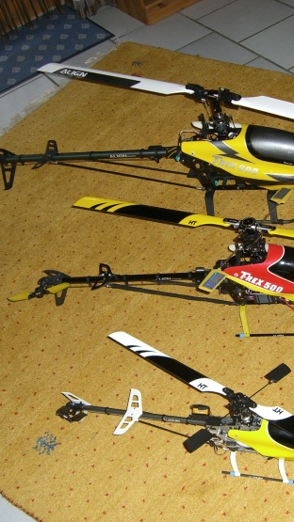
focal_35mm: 56
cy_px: 264
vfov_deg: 37.2
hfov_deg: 21.2
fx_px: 776
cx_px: 228
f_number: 2.7
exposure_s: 1/60
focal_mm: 6.2
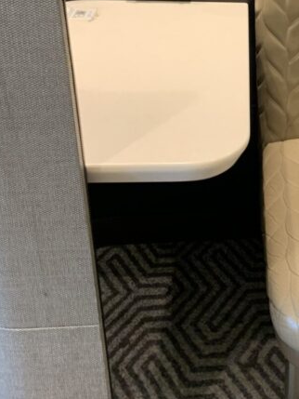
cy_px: 60
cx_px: 321
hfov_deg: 22.4
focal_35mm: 62
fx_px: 714
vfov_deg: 30.2
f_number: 1.8
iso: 160
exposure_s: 1/49
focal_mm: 4.25
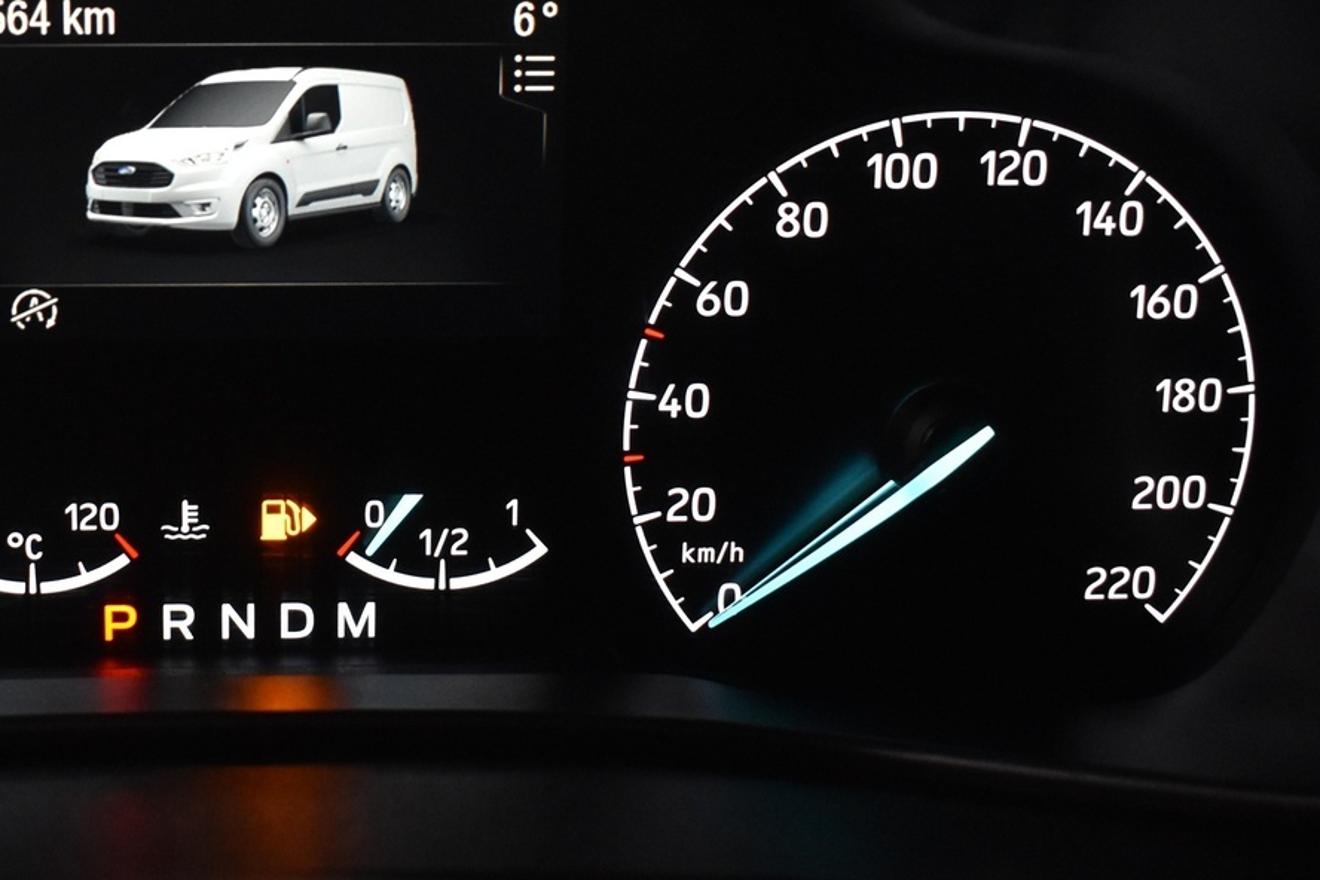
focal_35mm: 63
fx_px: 2307
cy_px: 272
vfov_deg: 21.5
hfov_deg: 31.0
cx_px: 244
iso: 2000
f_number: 3.8
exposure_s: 1/40
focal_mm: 23
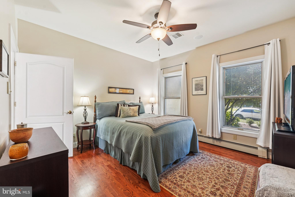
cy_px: 98
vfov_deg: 81.2
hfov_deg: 104.3
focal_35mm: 14
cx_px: 148
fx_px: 115
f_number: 8
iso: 500
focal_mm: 14
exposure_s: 1/8
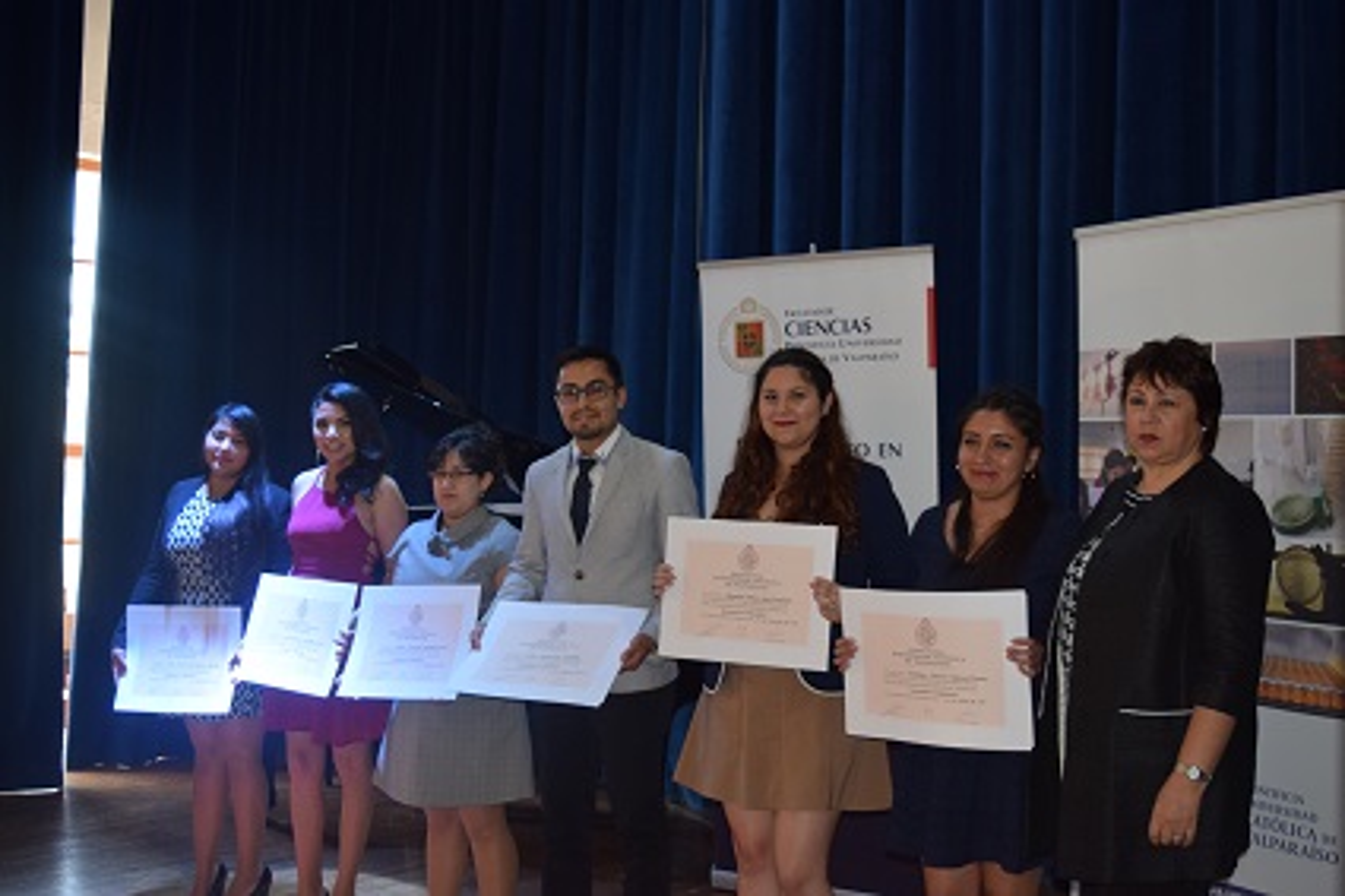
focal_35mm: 42
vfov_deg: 31.9
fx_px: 1568
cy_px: 448
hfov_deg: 46.4
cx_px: 672
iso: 800
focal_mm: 28
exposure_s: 1/60
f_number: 4.2
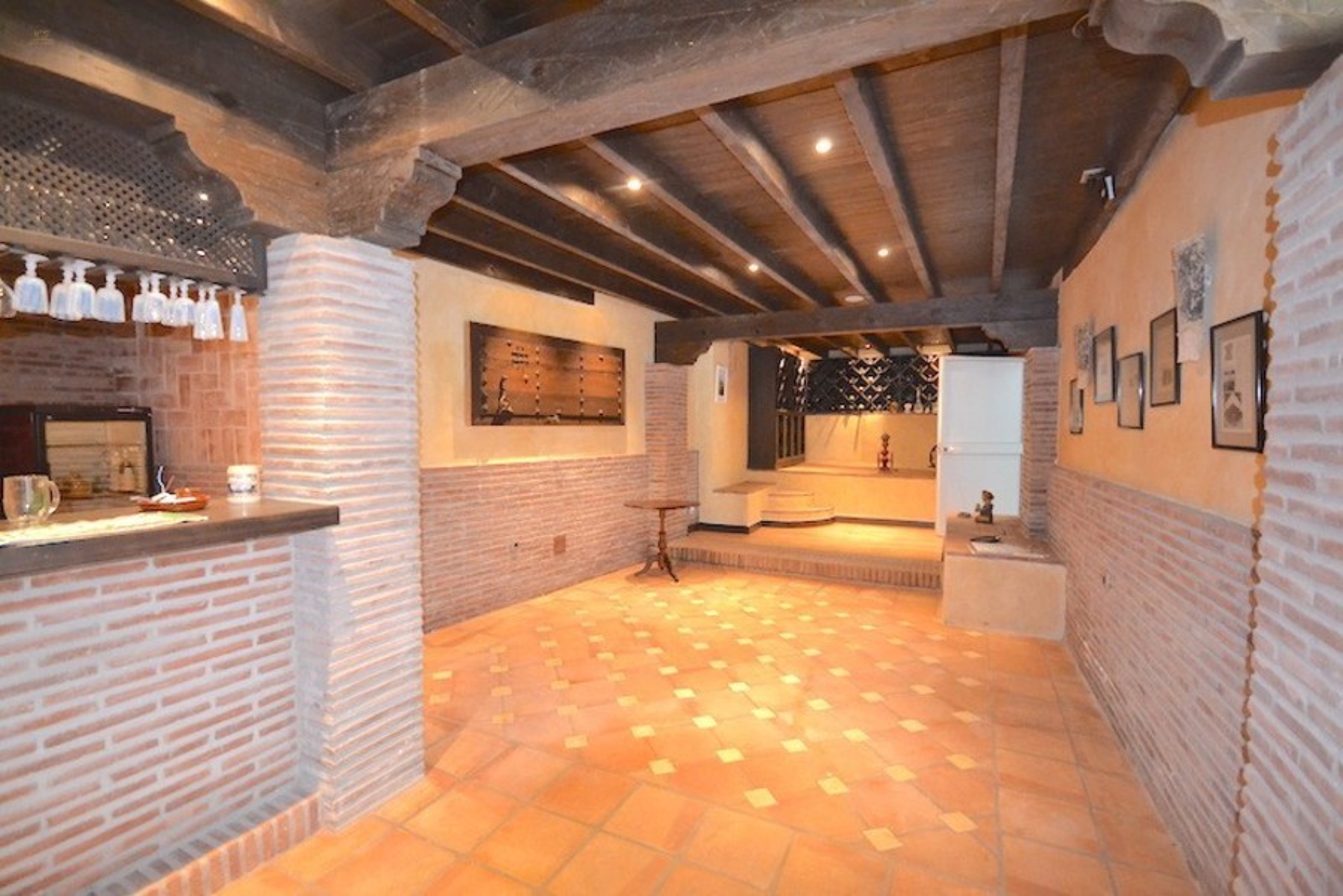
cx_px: 672
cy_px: 448
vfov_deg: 77.3
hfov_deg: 100.4
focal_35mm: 15
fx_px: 560
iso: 2500
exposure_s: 1/60
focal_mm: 10
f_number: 4
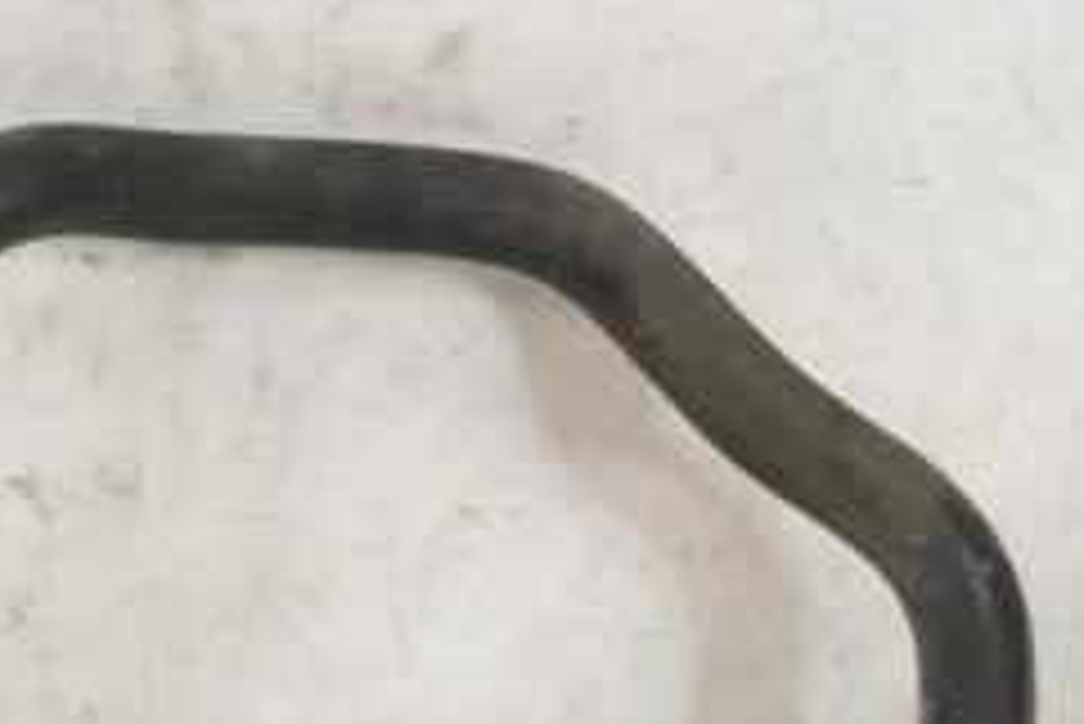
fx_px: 2922
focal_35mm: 97
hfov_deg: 20.7
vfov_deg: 14.0
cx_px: 189
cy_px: 643
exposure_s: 1/60
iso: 1600
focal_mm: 26
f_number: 4.2
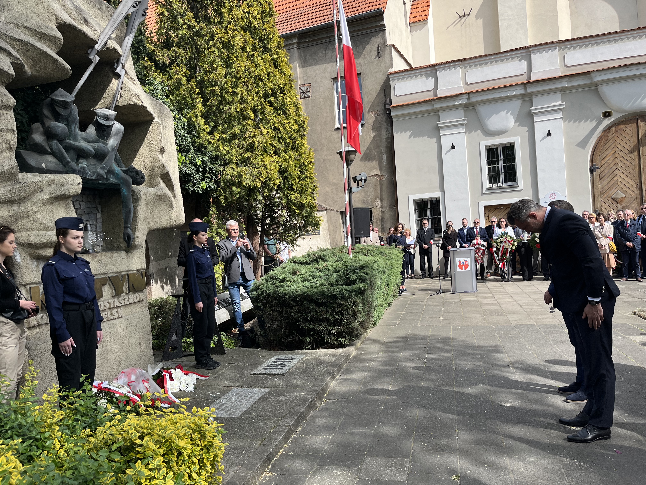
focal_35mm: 26
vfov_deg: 53.1
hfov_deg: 67.3
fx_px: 485
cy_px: 242
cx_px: 323
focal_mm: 5.1
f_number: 1.6
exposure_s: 1/1558
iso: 50
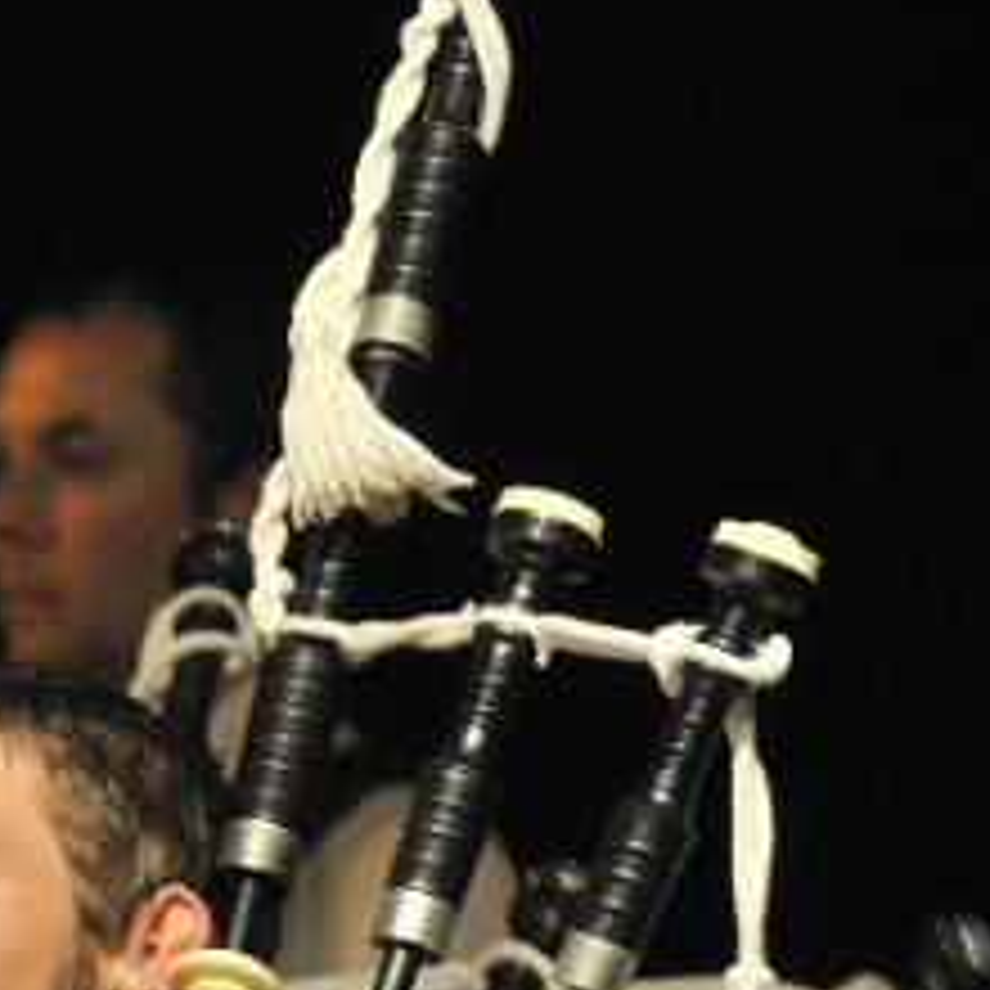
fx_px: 33683
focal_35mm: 1041
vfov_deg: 1.7
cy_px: 1076
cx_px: -522
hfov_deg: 1.7
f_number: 5
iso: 640
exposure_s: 1/60
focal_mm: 180
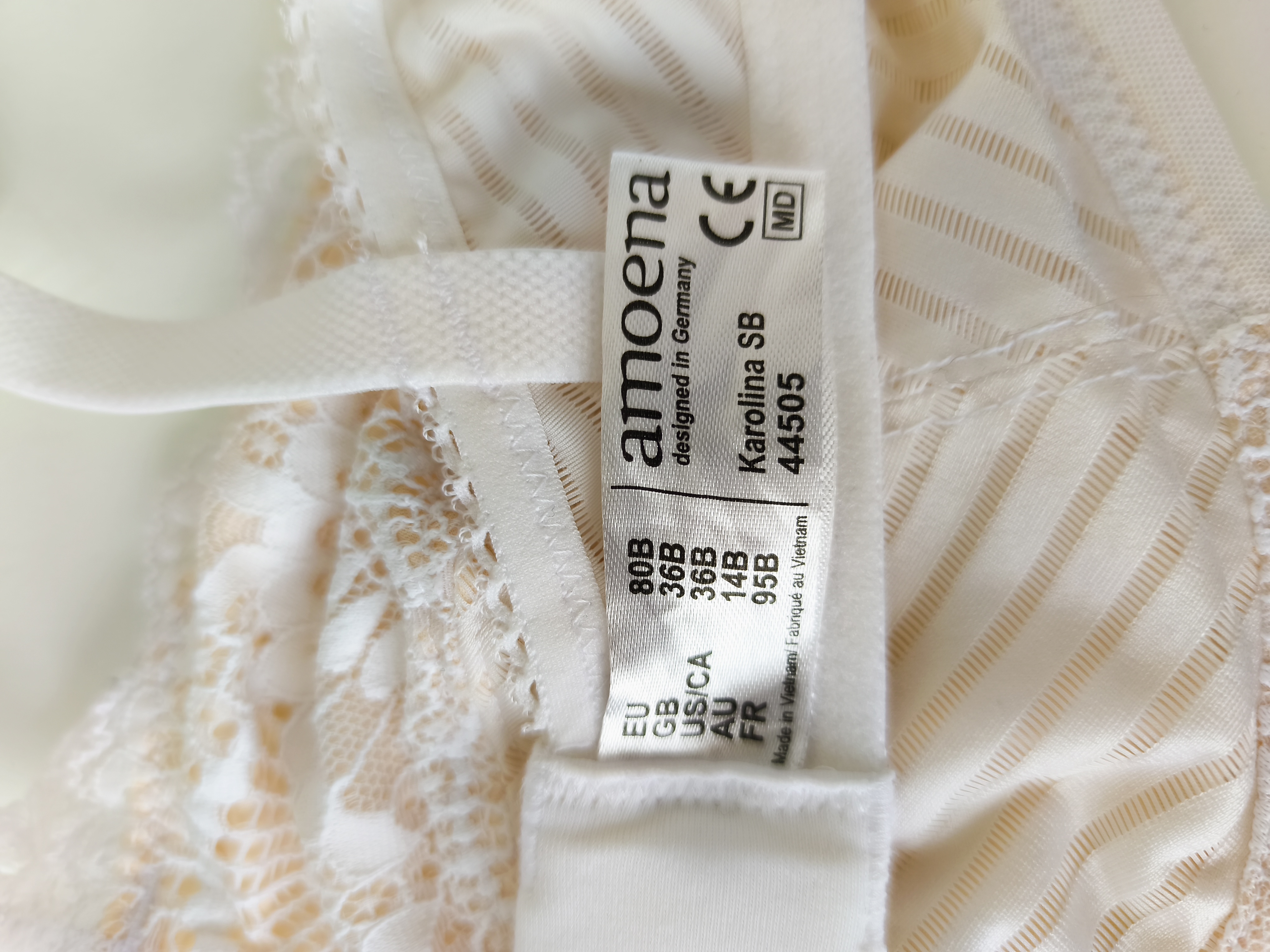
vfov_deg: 58.9
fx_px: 844
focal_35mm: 23
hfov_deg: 73.9
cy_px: 476
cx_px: 635
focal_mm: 6.14
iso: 64
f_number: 1.65
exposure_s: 1/20
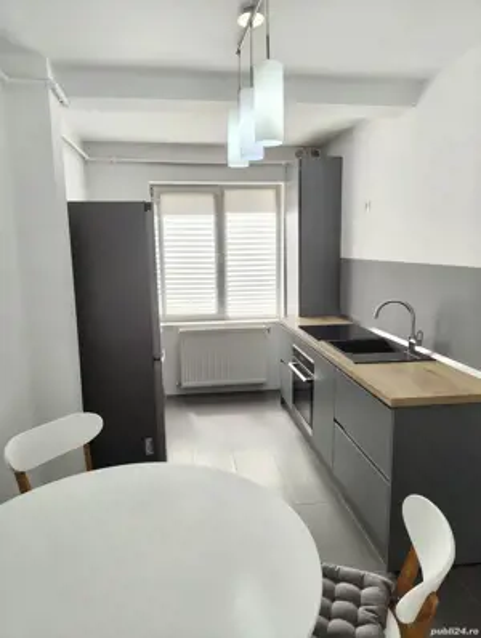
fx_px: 443
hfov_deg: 57.0
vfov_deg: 71.5
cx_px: 240
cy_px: 319
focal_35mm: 24
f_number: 1.88
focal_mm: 5.56
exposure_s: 1/105
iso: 50
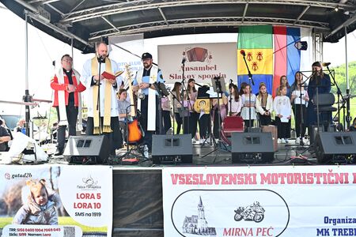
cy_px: 118
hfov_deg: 54.4
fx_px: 346
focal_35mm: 35
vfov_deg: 37.9
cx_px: 178
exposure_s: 1/1250
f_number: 7.1
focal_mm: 35
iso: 1600
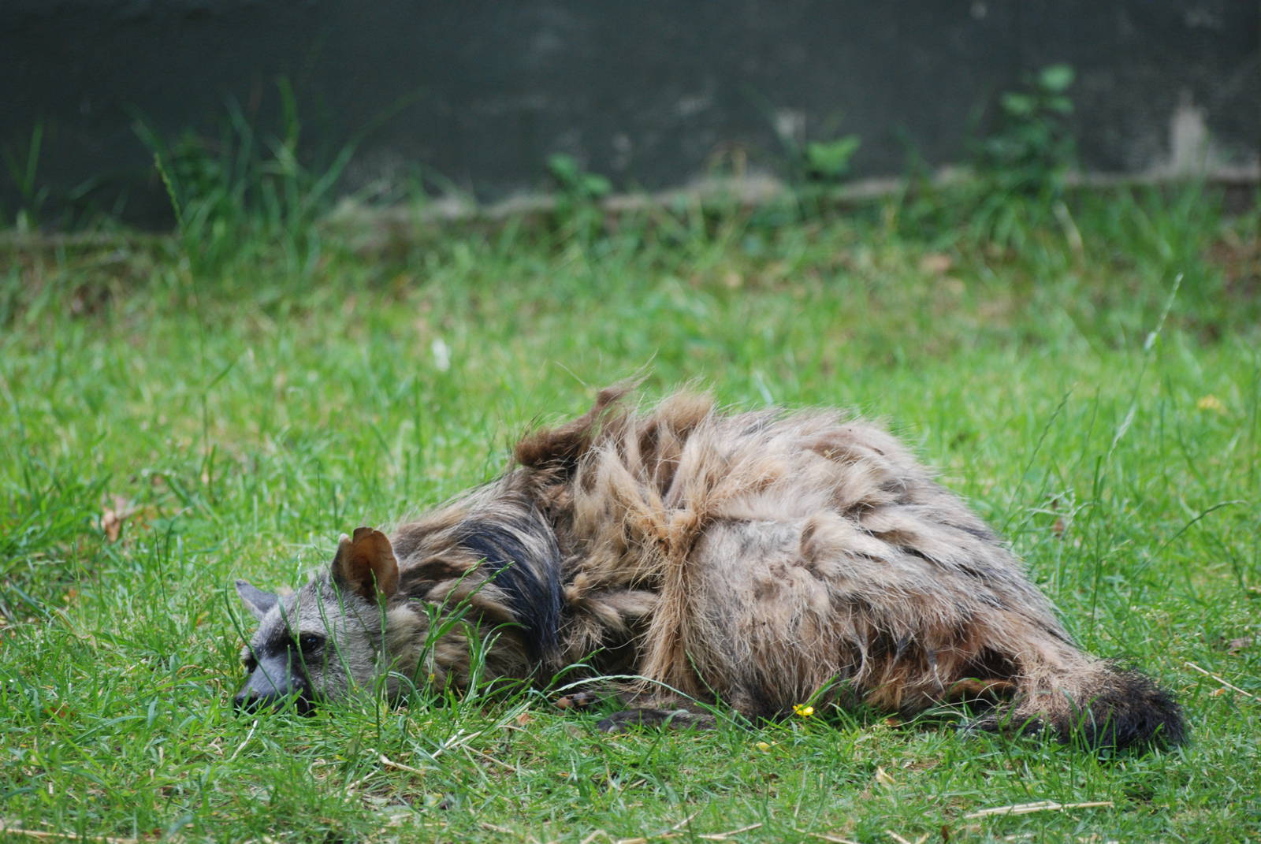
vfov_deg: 4.7
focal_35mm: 292
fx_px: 10258
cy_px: 422
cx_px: 630
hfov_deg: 7.0
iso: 400
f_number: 5
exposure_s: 1/125
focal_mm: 195
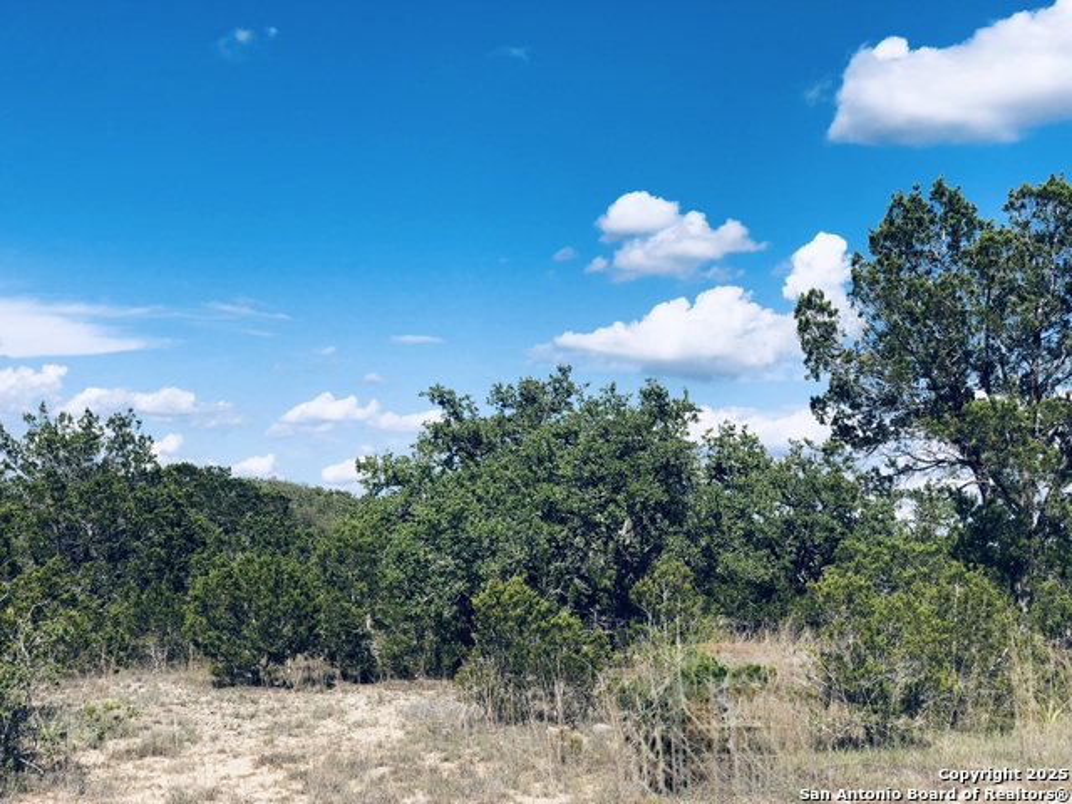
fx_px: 1610
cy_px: 402
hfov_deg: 36.8
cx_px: 536
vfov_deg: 28.0
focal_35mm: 52
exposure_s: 1/1453
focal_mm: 6
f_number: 2.4
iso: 16
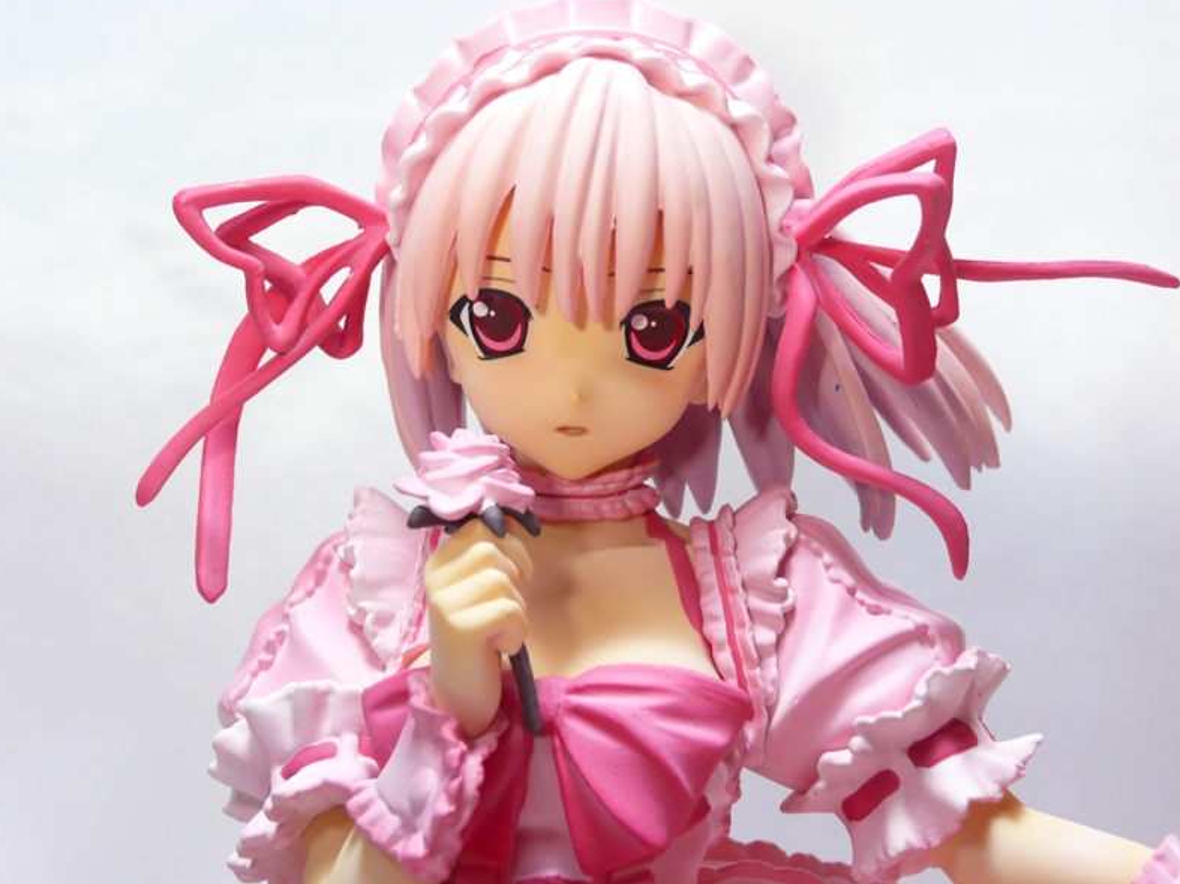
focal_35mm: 63
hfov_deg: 30.7
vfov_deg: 23.3
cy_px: 436
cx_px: 594
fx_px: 2147
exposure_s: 1/30
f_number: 4.5
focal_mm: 10.2
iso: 200
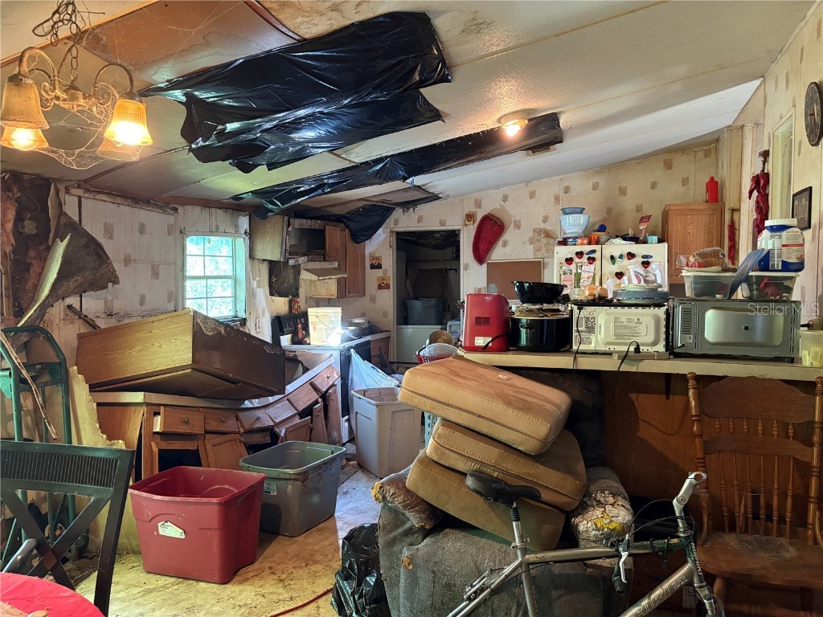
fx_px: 618
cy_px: 308
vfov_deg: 53.1
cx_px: 412
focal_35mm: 26
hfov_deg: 67.3
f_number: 1.6
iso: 500
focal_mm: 5.96
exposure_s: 1/40
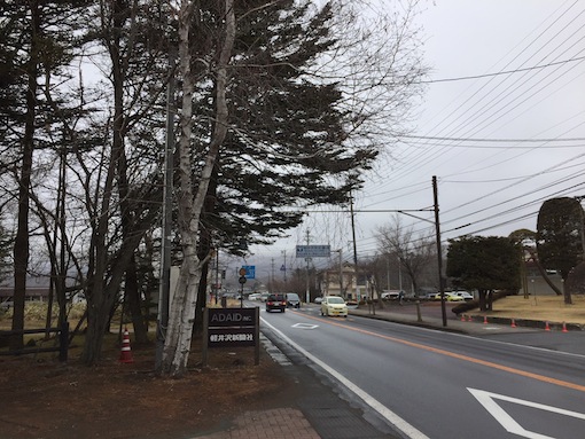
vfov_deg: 48.3
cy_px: 220
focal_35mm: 29
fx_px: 490
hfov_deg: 61.6
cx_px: 292
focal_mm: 4.15
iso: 32
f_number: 2.2
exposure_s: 1/1319
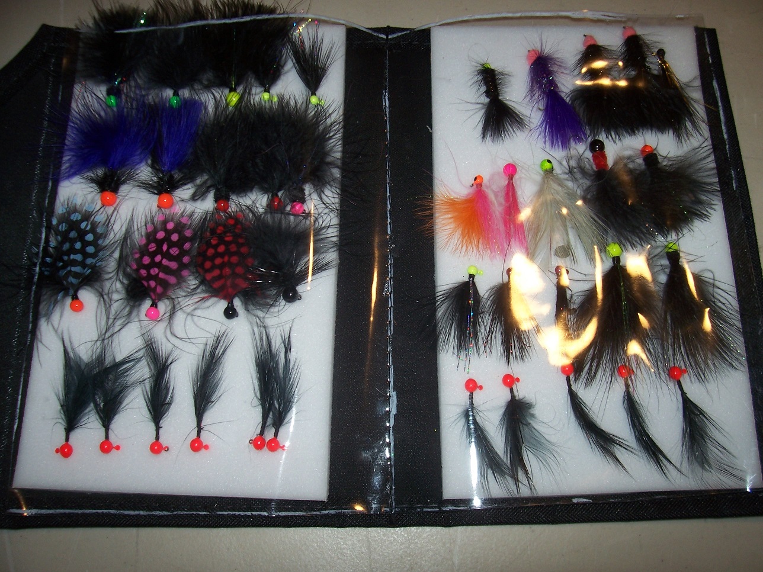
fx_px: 749
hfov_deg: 54.0
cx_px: 382
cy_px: 286
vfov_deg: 41.8
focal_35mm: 34
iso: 80
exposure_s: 1/60
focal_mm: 5.6
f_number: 2.7
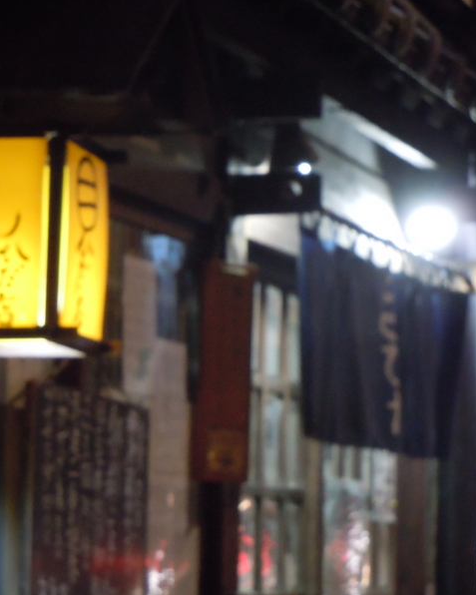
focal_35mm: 152
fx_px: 2676
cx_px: 127
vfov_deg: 12.7
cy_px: 297
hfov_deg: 10.1
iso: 800
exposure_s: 1/8
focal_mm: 20.9
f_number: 4.6
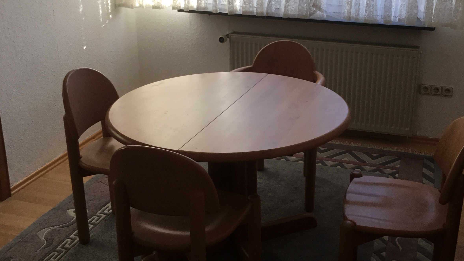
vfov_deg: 25.3
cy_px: 90
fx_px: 578
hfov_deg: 43.4
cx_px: 290
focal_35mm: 47
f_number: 2.4
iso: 32
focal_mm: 3.3
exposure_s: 1/100
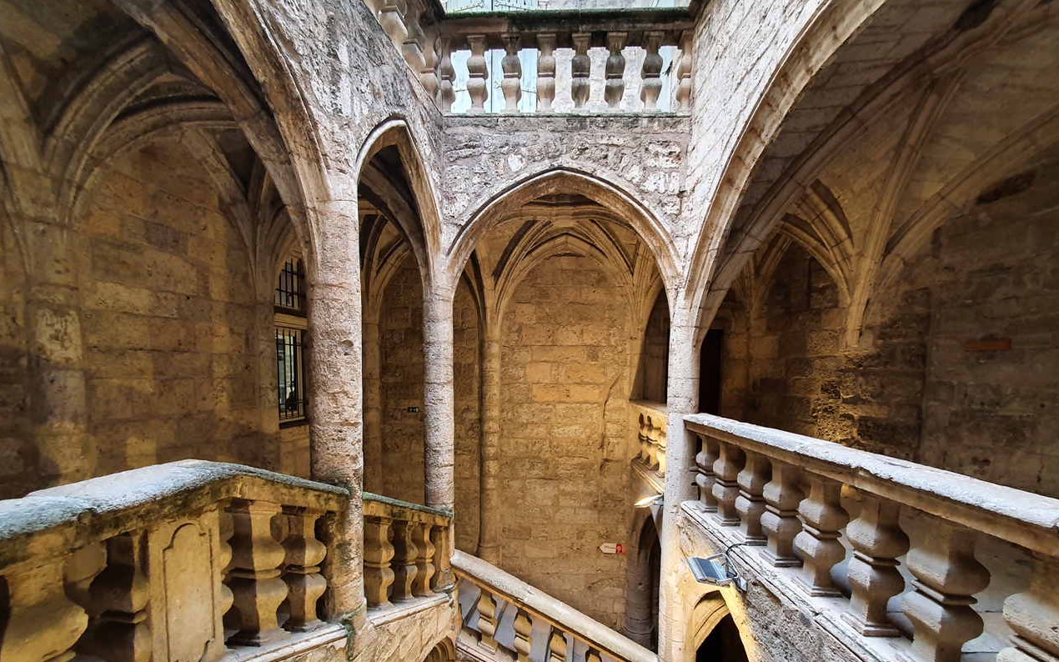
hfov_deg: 105.3
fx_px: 404
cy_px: 396
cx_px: 533
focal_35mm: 14
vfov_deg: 77.8
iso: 200
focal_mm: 1.8
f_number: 2.2
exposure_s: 1/50
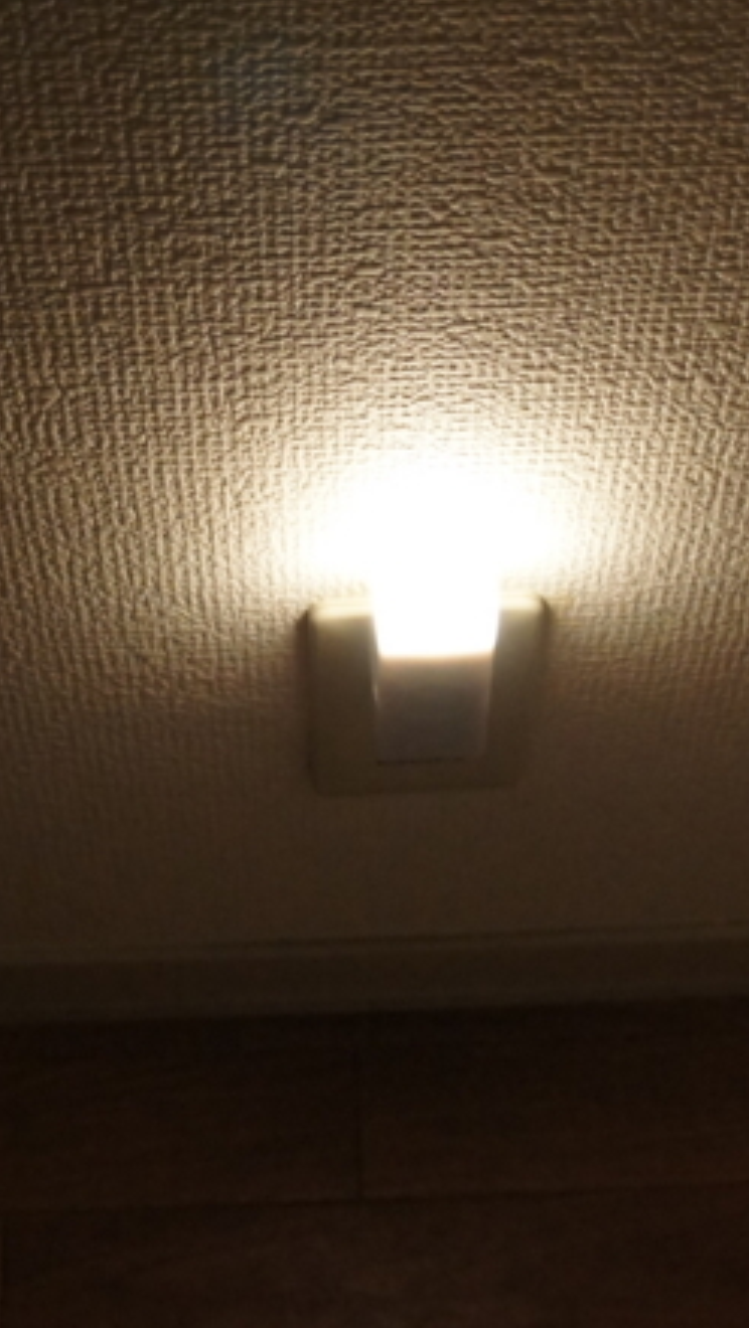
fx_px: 2574
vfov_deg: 28.5
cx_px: 353
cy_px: 334
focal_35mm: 73
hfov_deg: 16.6
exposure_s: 1/25
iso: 1600
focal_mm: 20
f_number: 4
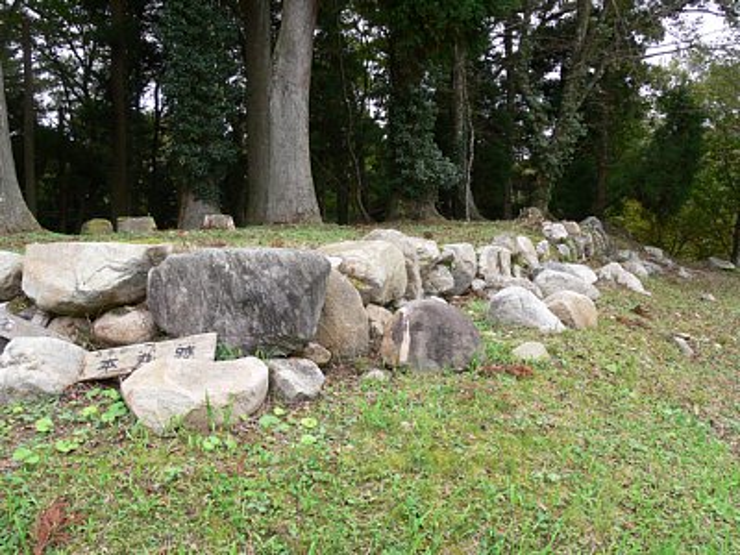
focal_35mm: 35
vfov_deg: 40.7
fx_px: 748
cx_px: 370
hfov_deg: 52.6
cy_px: 278
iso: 80
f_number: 4
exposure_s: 1/60
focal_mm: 7.4
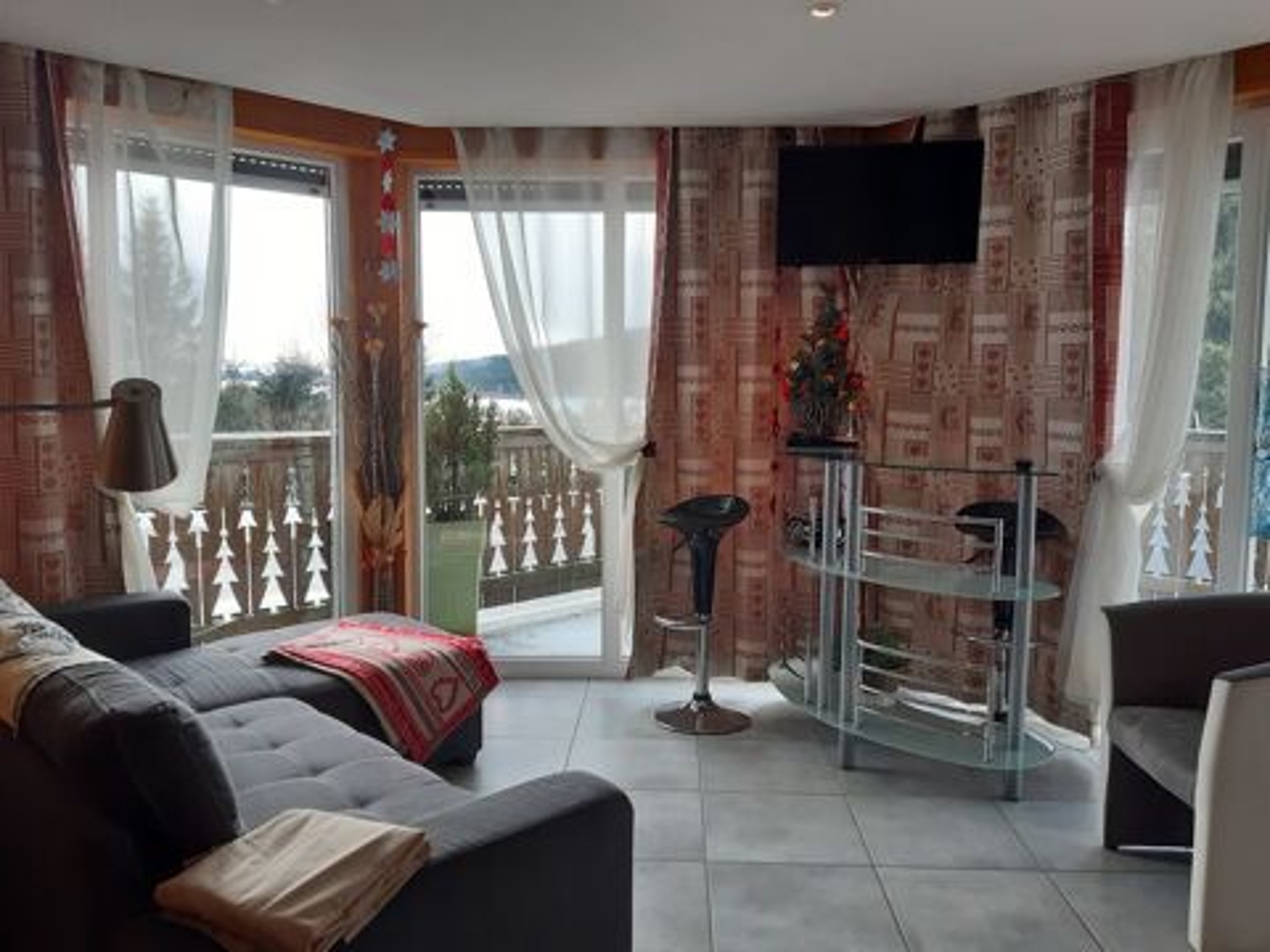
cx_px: 635
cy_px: 476
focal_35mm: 26
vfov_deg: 53.1
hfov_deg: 67.3
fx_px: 954
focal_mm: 3.92
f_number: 1.7
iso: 40
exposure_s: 1/145
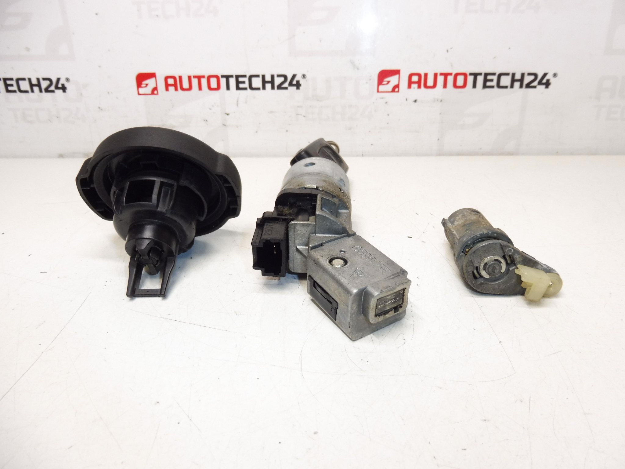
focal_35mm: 25
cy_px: 234
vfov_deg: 54.9
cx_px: 312
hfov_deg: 69.4
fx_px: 451
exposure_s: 1/80
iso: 200
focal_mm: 4.4
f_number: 3.5
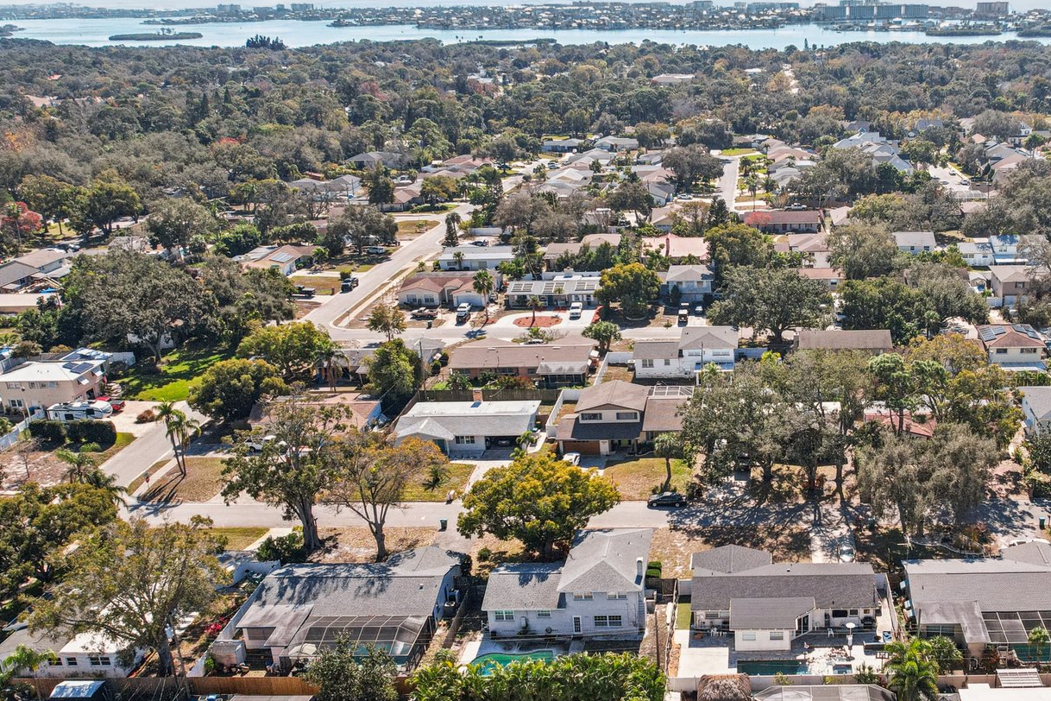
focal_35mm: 37
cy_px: 417
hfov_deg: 50.4
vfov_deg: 35.8
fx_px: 1080
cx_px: 747
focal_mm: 8.4
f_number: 2.8
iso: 400
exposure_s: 1/1000
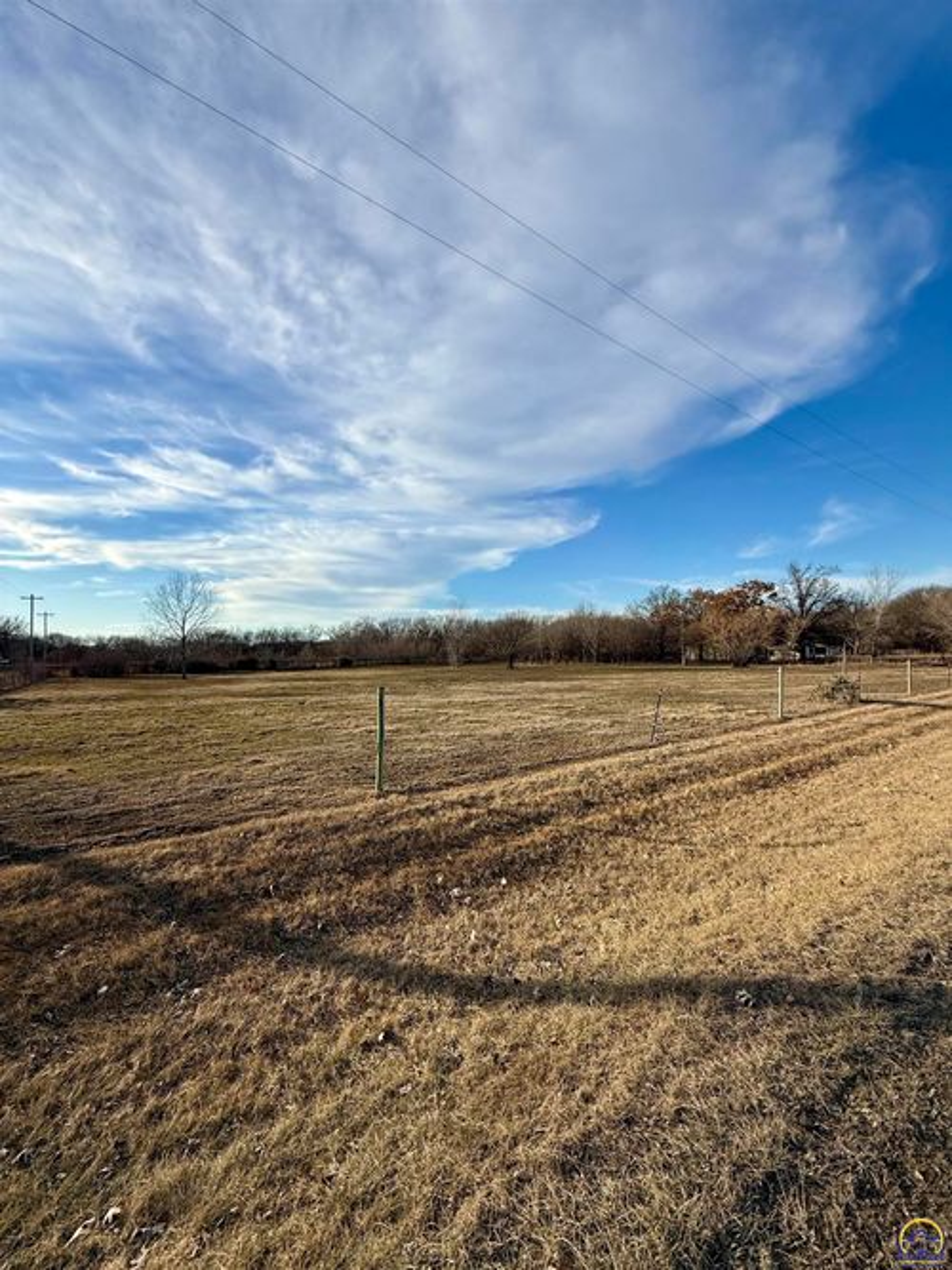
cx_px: 476
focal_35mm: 14
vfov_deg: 102.1
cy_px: 635
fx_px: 514
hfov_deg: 85.7
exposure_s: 1/2237
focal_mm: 2.22
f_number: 2.2
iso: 50
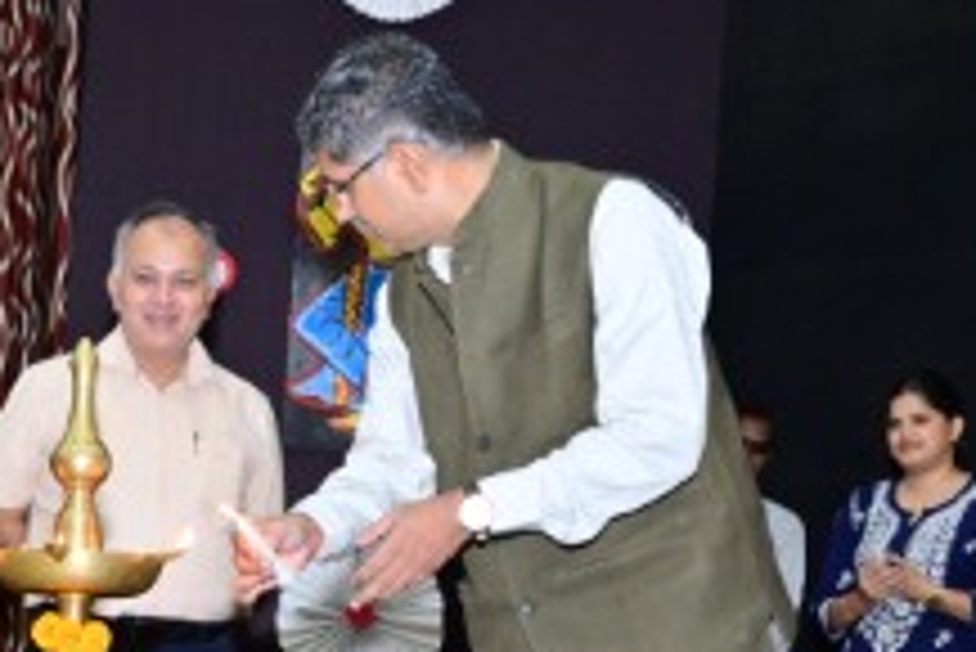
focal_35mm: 85
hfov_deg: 23.4
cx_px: 103
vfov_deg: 15.9
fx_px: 2294
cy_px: 648
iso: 2000
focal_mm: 25.5
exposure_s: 1/100
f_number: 5.6
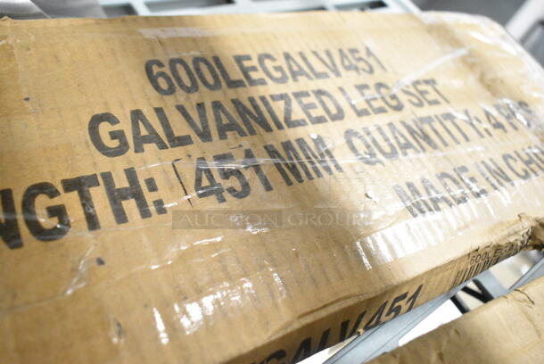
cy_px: 182
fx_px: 476
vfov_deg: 41.8
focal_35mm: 32
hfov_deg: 59.4
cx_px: 272
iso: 6400
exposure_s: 1/100
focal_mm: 21
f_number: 5
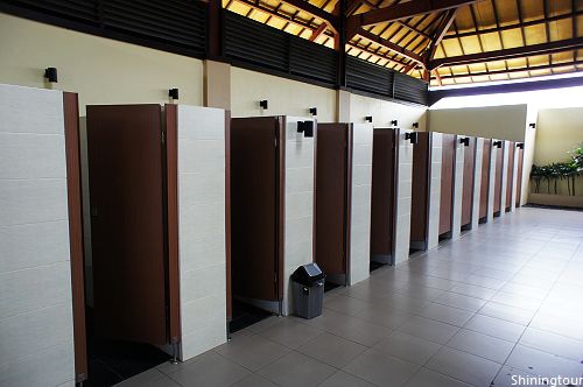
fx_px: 388
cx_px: 292
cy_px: 194
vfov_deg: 53.0
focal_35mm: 24
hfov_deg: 73.8
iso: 200
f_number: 4
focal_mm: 16
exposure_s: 1/50
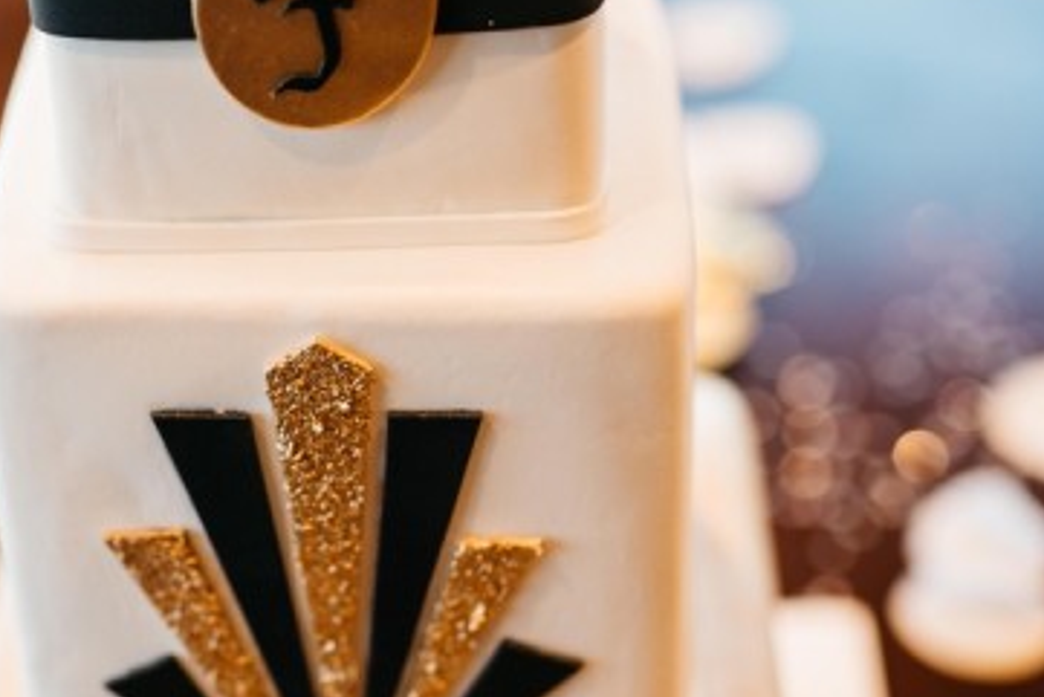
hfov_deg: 24.3
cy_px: 217
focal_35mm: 83
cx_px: 344
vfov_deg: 16.4
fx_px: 2408
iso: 400
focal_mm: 50
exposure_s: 1/100
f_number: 1.8
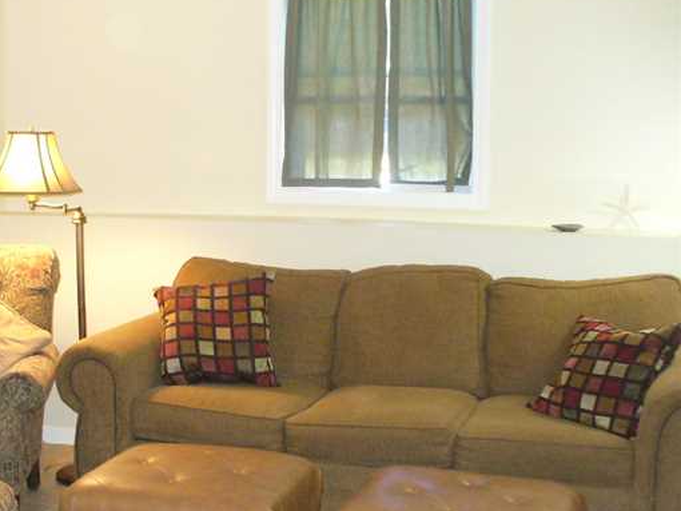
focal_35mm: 58
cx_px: 148
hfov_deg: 32.4
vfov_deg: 25.2
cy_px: 318
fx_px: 1142
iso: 400
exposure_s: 1/30
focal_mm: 6.1
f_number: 2.8
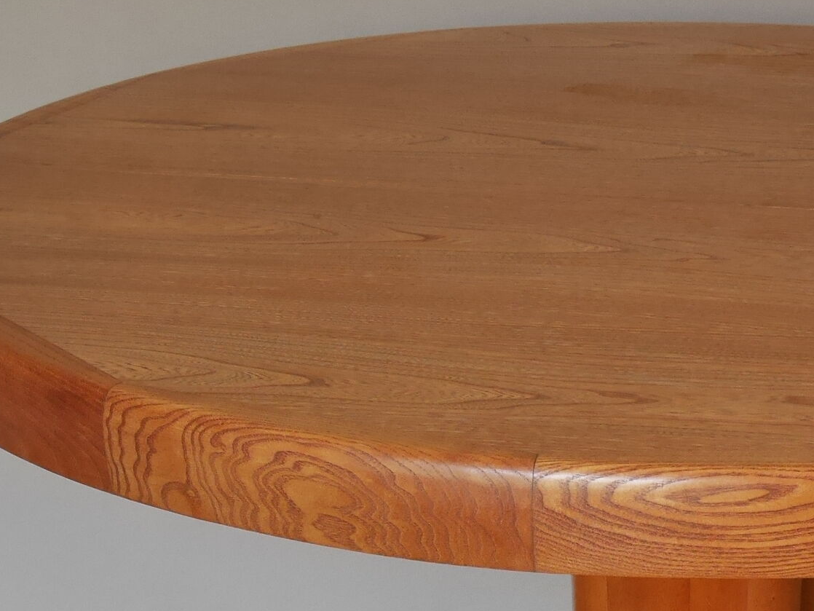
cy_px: 756
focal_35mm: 185
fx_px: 4351
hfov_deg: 10.7
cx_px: 635
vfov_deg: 7.9
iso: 1000
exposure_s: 1/80
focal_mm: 32
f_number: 5.6
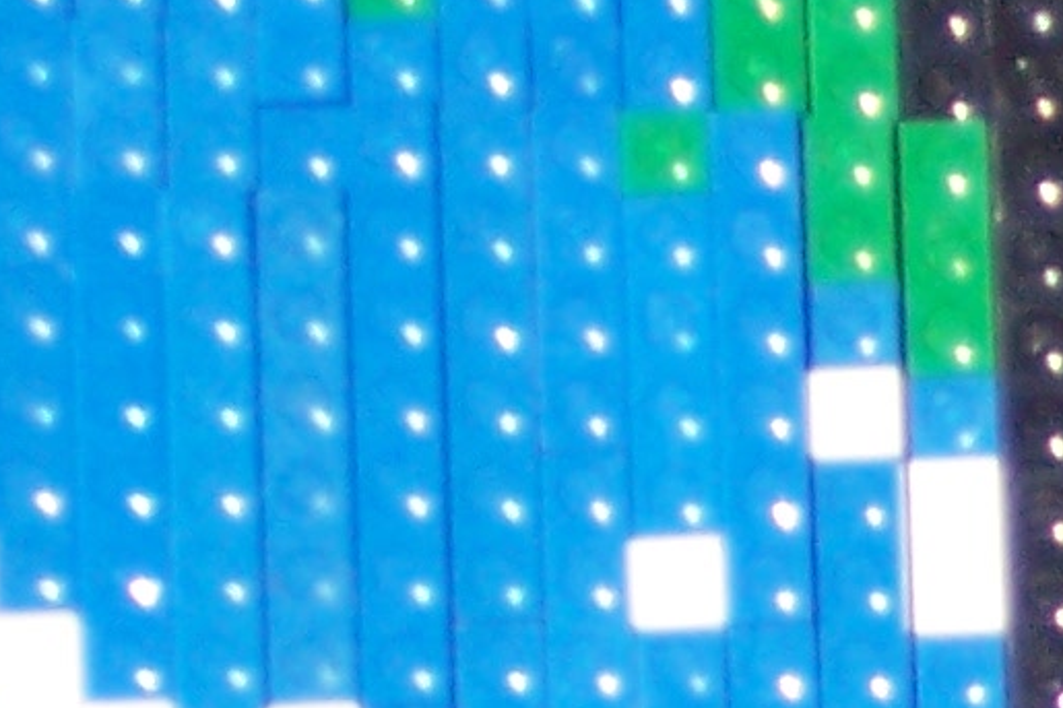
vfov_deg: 2.3
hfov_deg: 3.4
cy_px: 1474
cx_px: 2661
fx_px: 17710
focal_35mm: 600
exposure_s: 1/125
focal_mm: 21.3
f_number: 4.8
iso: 140
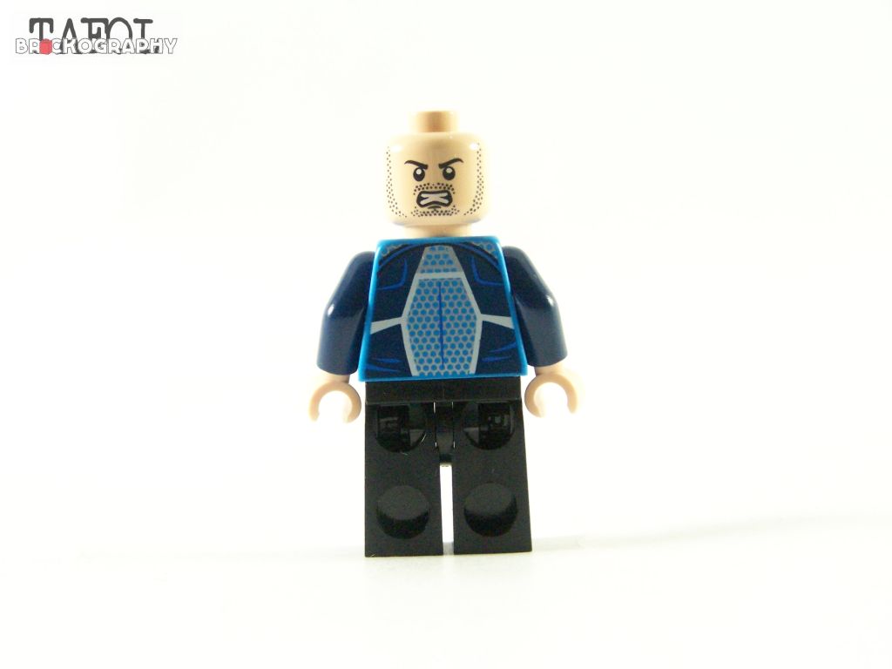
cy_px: 334
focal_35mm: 94
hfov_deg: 20.9
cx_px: 446
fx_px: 2422
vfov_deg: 15.7
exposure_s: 1/60
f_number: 3.6
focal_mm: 15.6
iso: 400
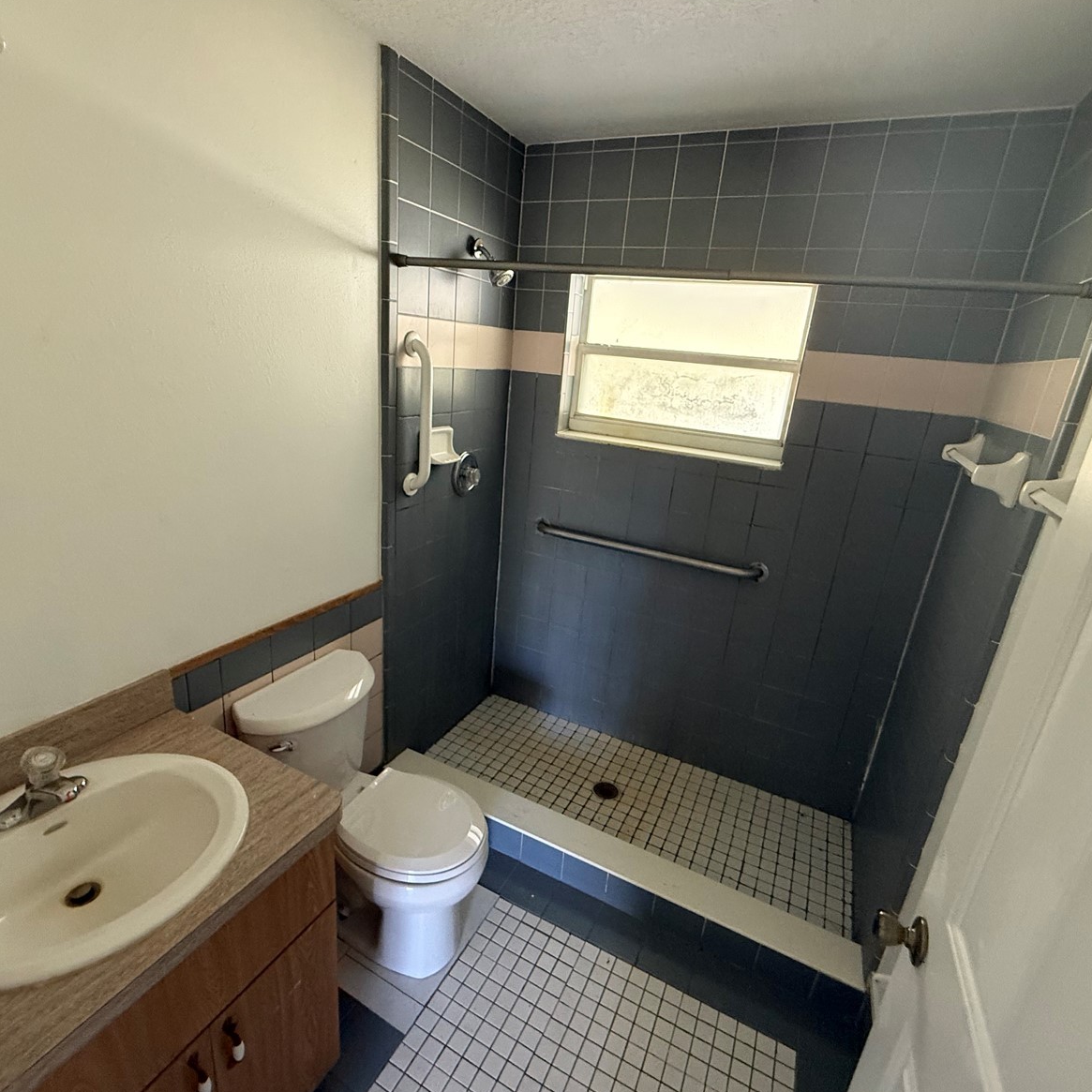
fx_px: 607
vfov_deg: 84.0
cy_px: 549
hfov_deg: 84.0
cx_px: 539
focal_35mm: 17
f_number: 2.2
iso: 500
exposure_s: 1/60
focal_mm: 2.22
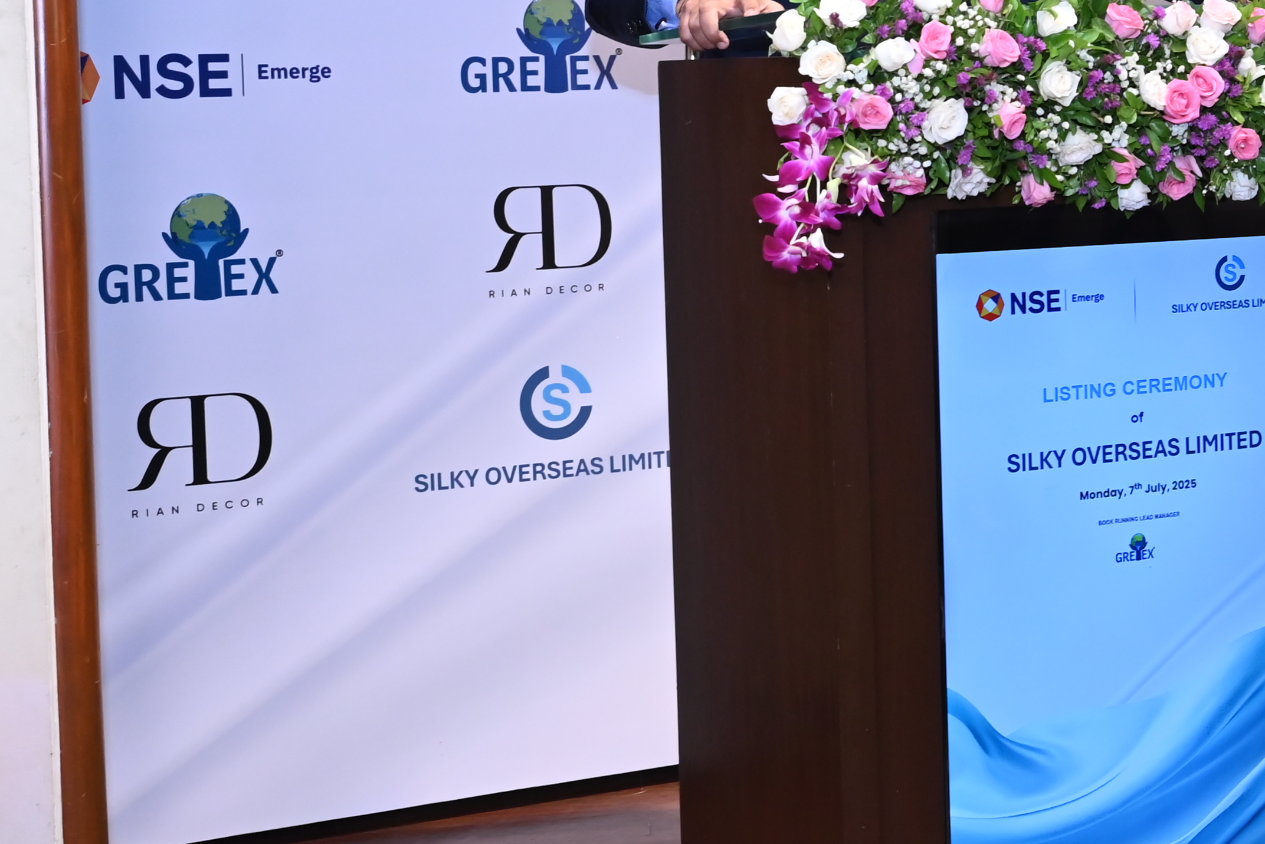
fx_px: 3058
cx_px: 1355
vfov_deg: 15.6
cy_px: 196
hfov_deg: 22.2
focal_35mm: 87
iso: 1250
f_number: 5.6
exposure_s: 1/125
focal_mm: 31
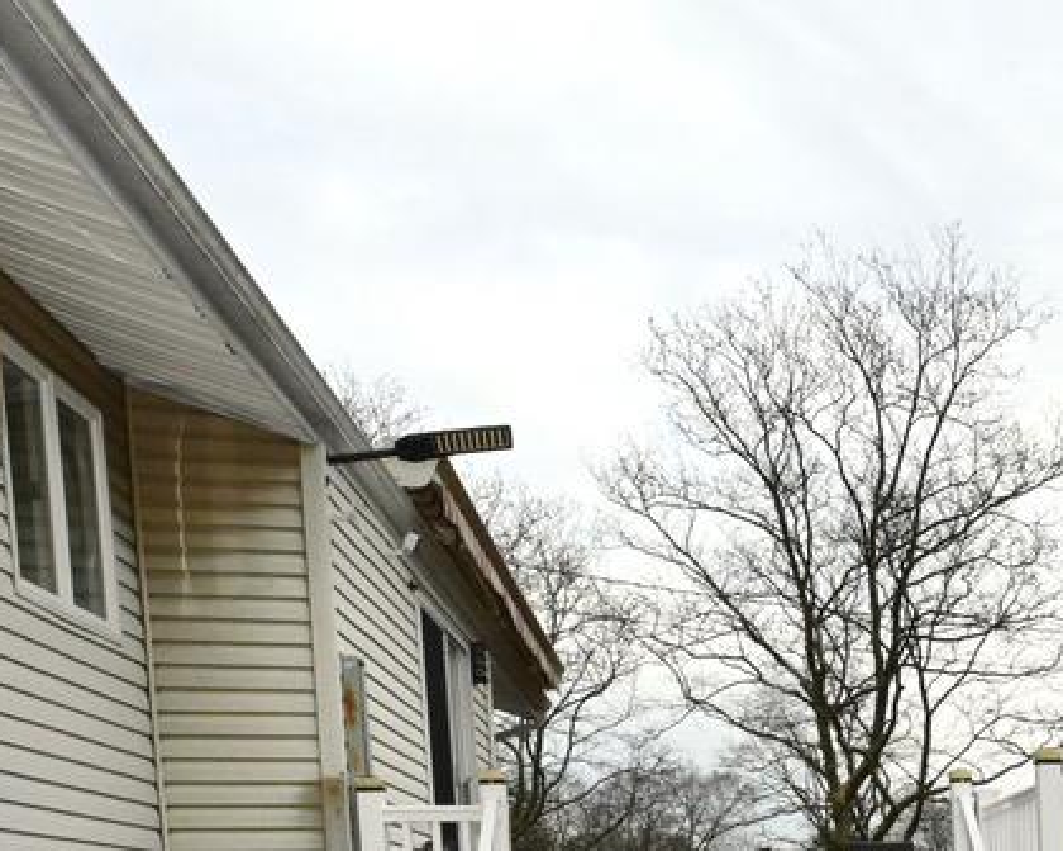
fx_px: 1258
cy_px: 1040
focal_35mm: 40
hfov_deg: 39.0
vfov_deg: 31.0
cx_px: 1124
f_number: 22
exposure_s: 1/400
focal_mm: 14
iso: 2500
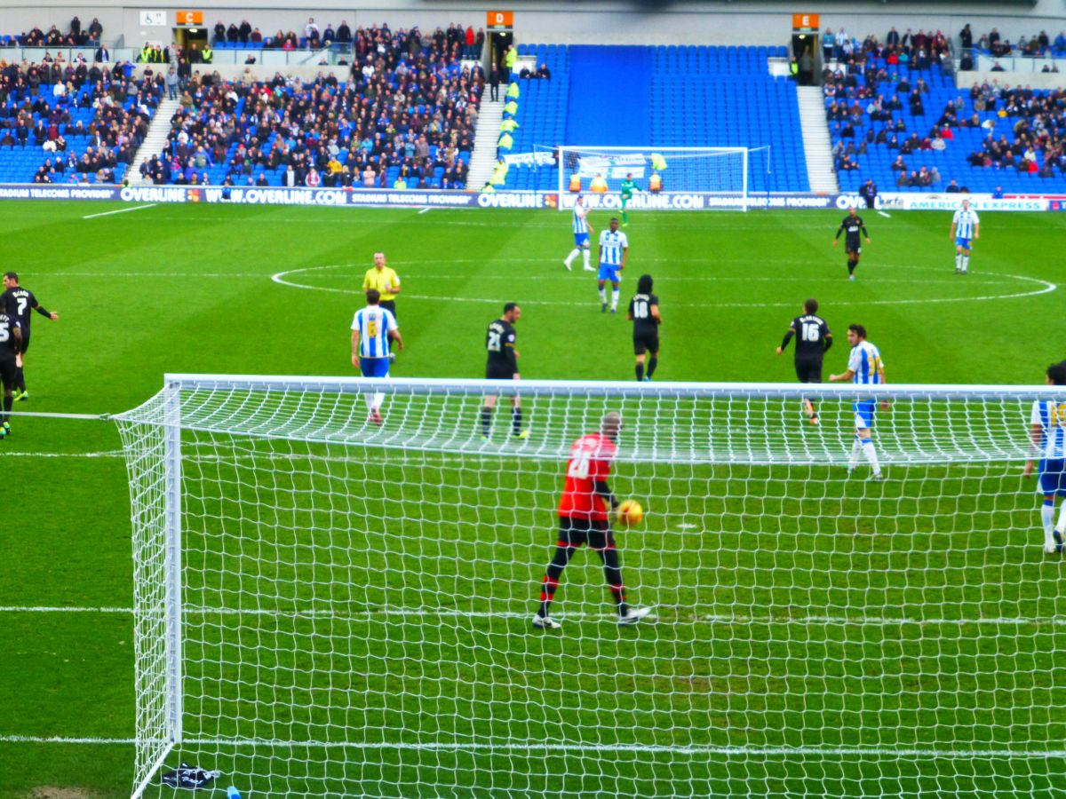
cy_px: 400
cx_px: 533
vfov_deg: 14.5
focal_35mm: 102
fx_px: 3141
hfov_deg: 19.3
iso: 400
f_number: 5.3
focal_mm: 18.2
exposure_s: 1/60
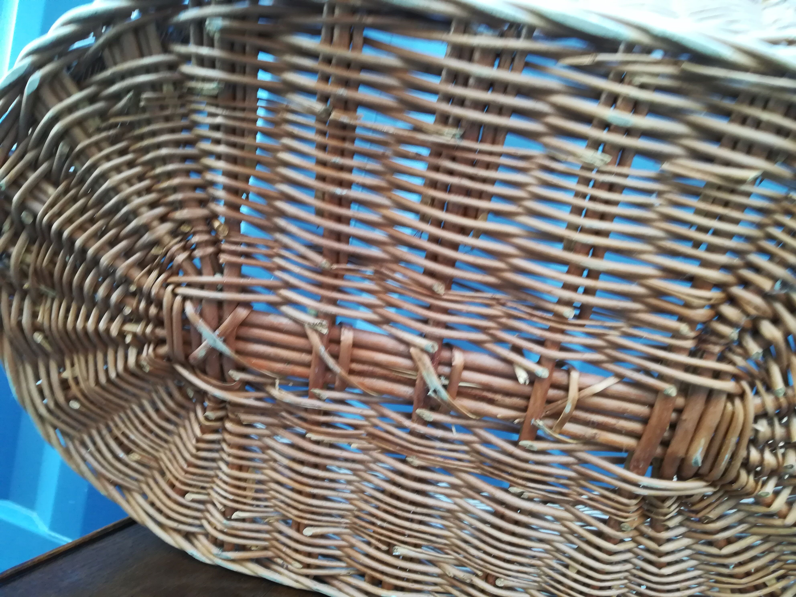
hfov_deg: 67.3
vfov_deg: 53.1
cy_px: 298
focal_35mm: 26
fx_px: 598
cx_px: 398
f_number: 2.2
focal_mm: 3.83
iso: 250
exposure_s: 1/33.3
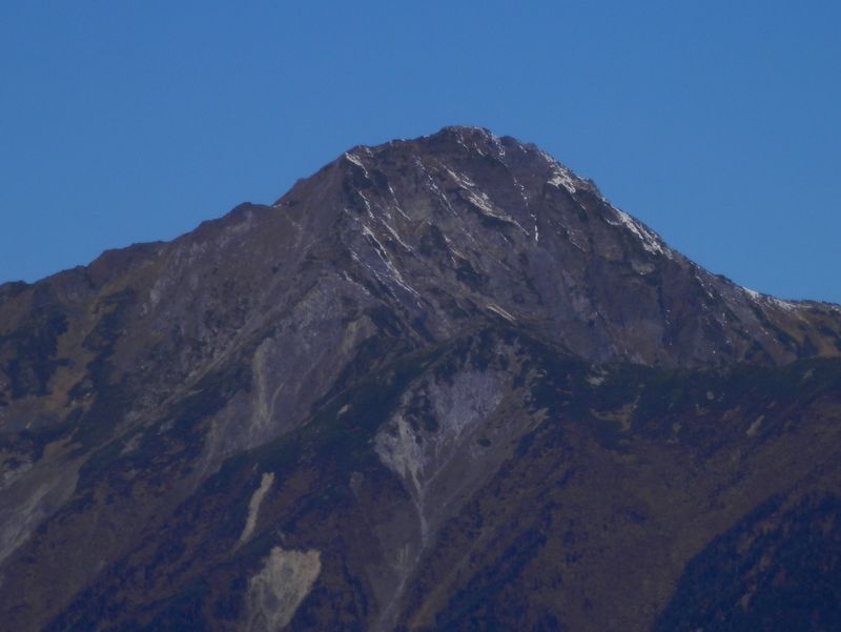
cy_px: 316
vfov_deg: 3.7
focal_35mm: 401
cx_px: 420
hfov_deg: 4.9
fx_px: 9748
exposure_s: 1/1000
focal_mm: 71.6
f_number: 6.9
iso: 80
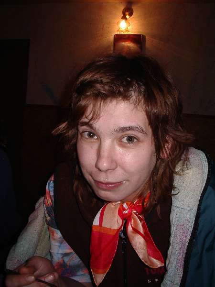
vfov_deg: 49.0
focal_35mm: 38
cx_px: 108
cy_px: 144
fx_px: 315
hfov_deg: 37.7
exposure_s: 1/60
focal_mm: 5.8
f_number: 4.8
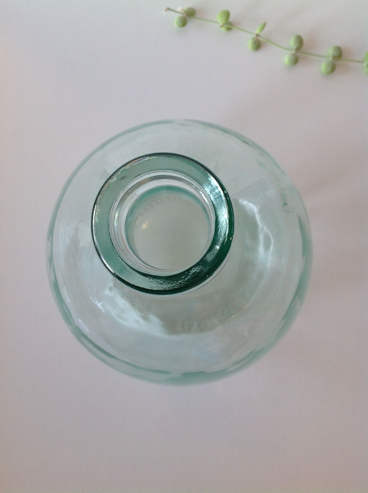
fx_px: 497
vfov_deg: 52.7
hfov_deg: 40.6
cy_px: 246
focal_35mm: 35
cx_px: 184
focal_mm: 4.28
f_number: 2.4
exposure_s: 1/50
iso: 64
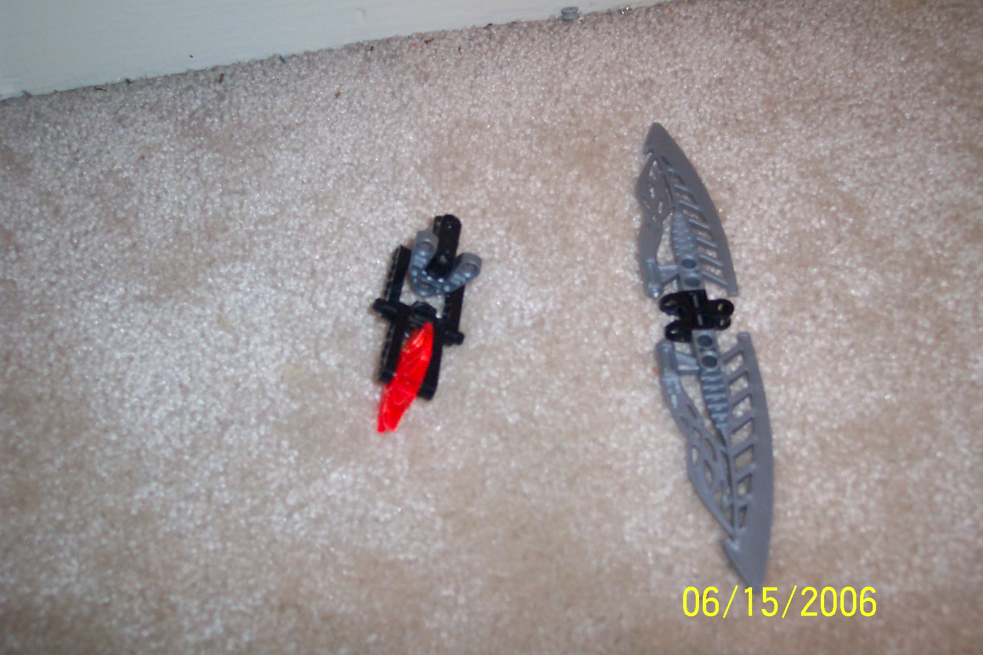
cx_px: 492
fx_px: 1038
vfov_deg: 35.1
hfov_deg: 50.7
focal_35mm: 38
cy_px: 328
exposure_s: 1/30
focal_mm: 8
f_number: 2.8
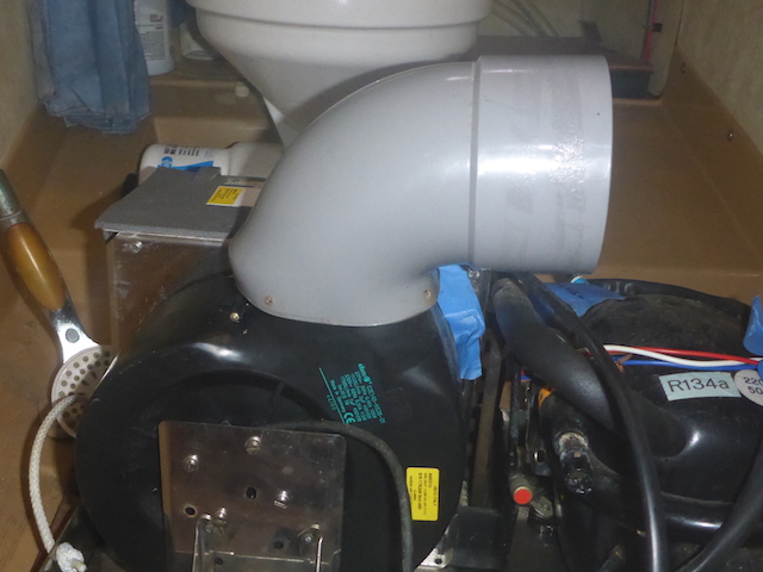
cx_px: 353
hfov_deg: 52.6
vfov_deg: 40.7
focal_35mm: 35
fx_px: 771
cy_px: 286
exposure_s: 1/60
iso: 800
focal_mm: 4.9
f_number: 3.3
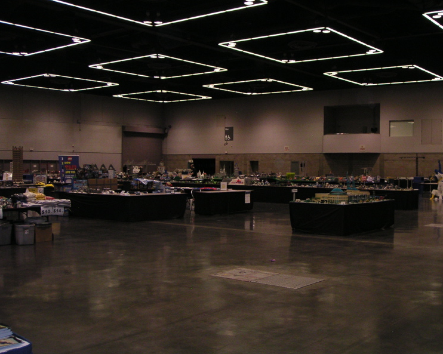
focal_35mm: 40
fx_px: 524
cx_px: 238
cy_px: 178
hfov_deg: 45.8
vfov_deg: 37.3
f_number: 2.8
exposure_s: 1/45
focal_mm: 6
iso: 160
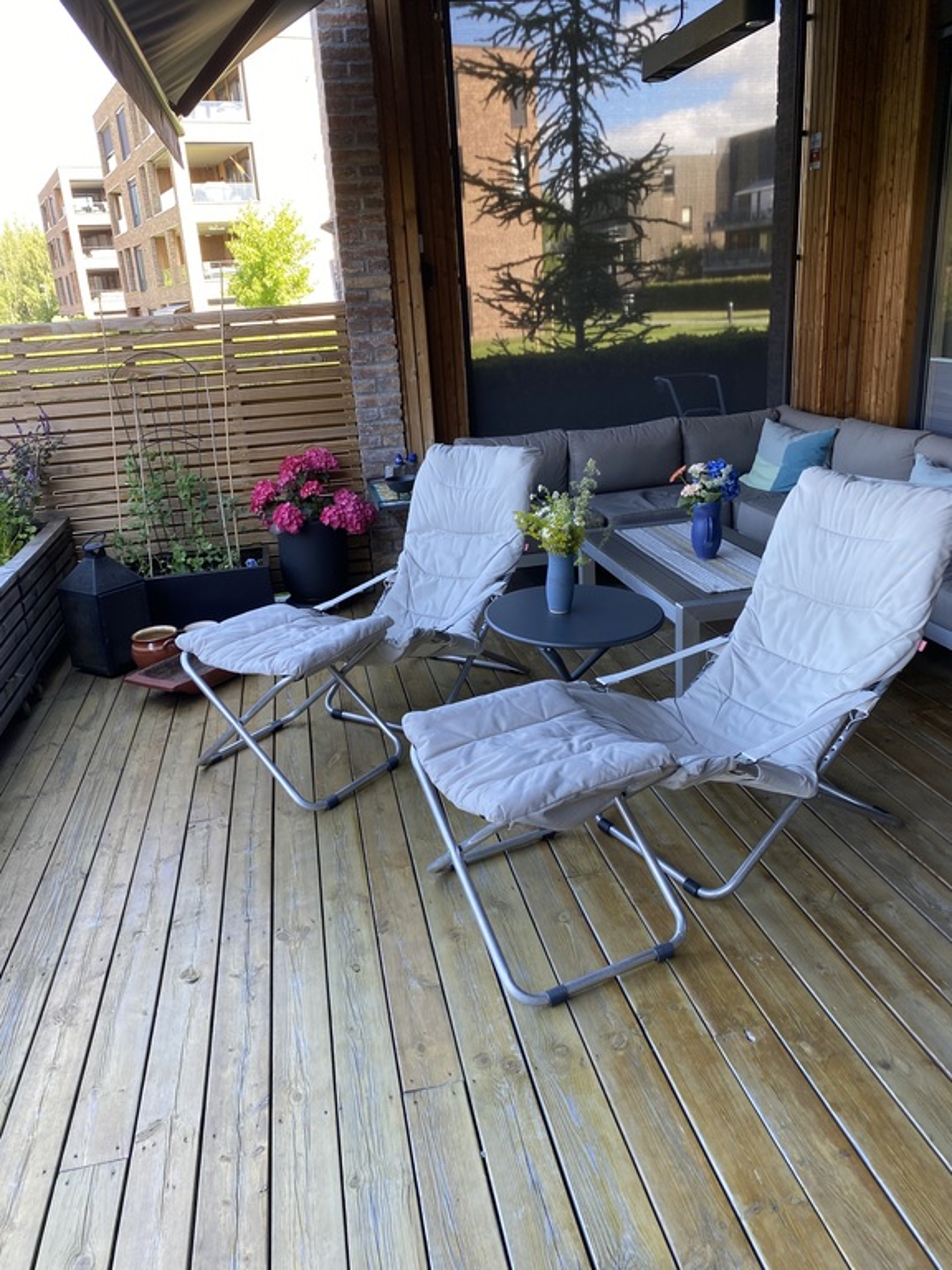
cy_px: 635
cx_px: 476
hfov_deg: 53.1
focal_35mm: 26
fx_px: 953
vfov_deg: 67.3
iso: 50
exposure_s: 1/122
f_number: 1.8
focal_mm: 4.25
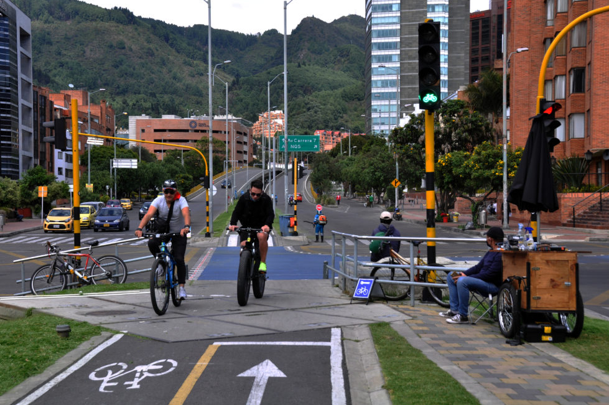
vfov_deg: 23.3
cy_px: 200
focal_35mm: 58
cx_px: 300
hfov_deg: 34.5
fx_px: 980
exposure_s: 1/250
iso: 200
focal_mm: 38
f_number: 8
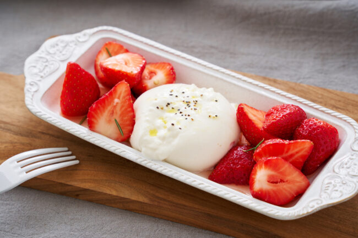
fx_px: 1183
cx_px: 179
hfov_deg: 17.2
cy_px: 119
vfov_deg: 11.5
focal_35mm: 119
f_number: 7.1
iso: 125
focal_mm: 119
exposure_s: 1/125
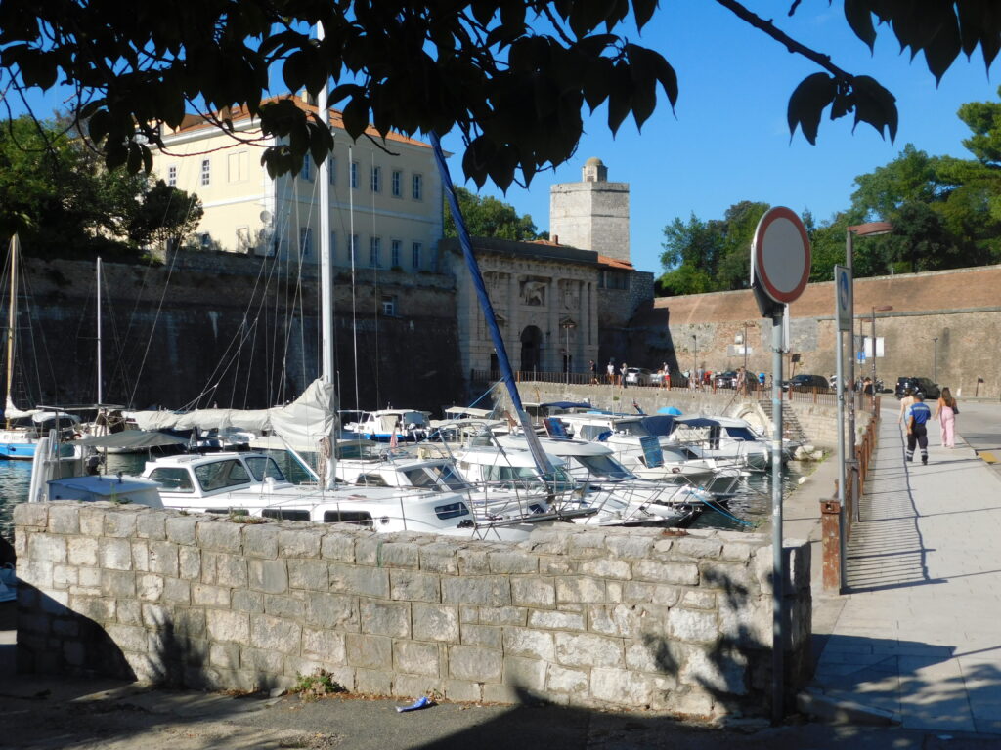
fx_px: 1157
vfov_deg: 36.0
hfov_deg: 46.8
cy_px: 375
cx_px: 500
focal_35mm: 40
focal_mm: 7.1
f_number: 7.2
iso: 125
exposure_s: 1/400
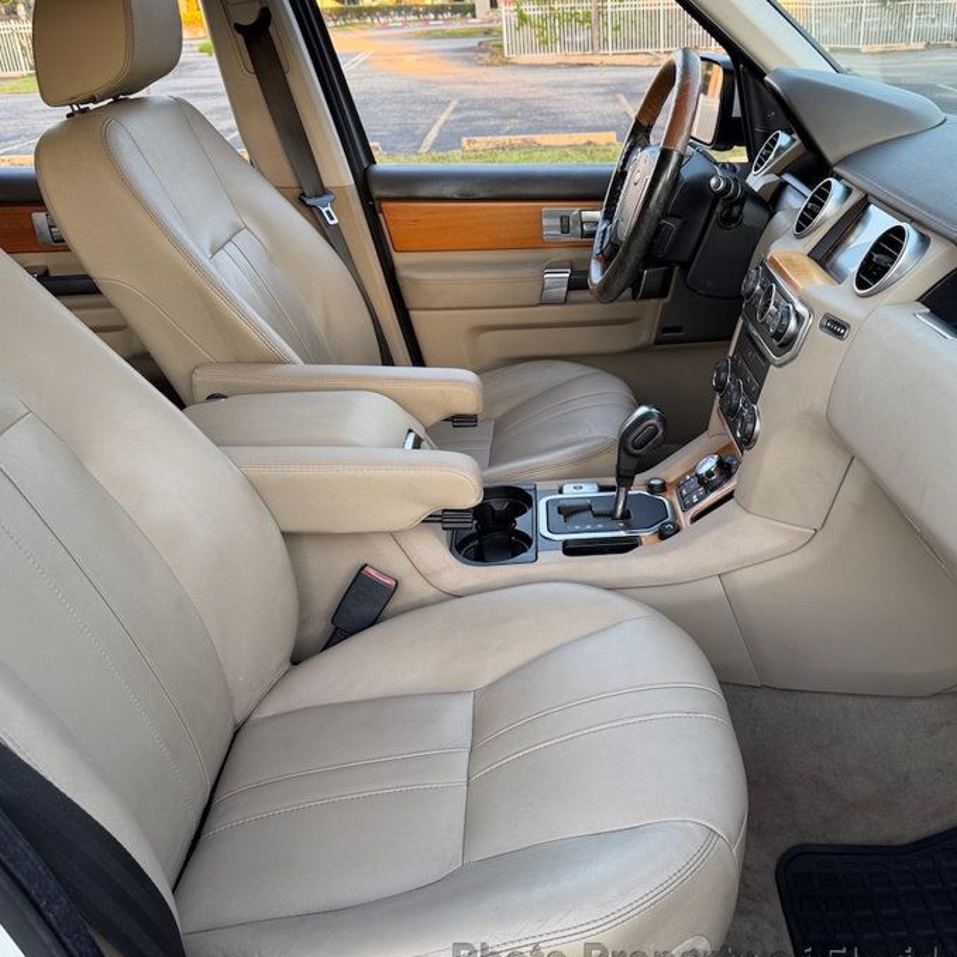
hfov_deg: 50.5
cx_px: 609
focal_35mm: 32
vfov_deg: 51.1
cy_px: 468
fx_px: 1001
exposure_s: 1/121
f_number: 1.78
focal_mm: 6.76
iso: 100
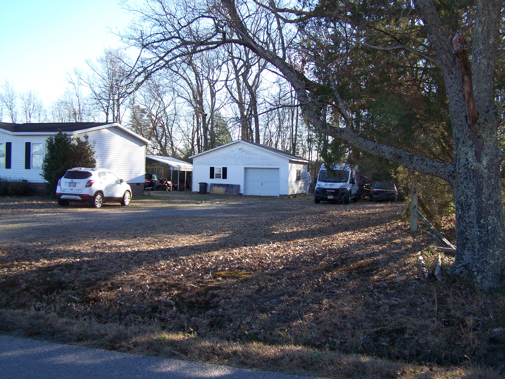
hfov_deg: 49.0
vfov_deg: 37.7
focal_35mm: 38
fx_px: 554
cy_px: 190
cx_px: 252
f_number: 2.8
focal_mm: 6.3
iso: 64
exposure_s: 1/200
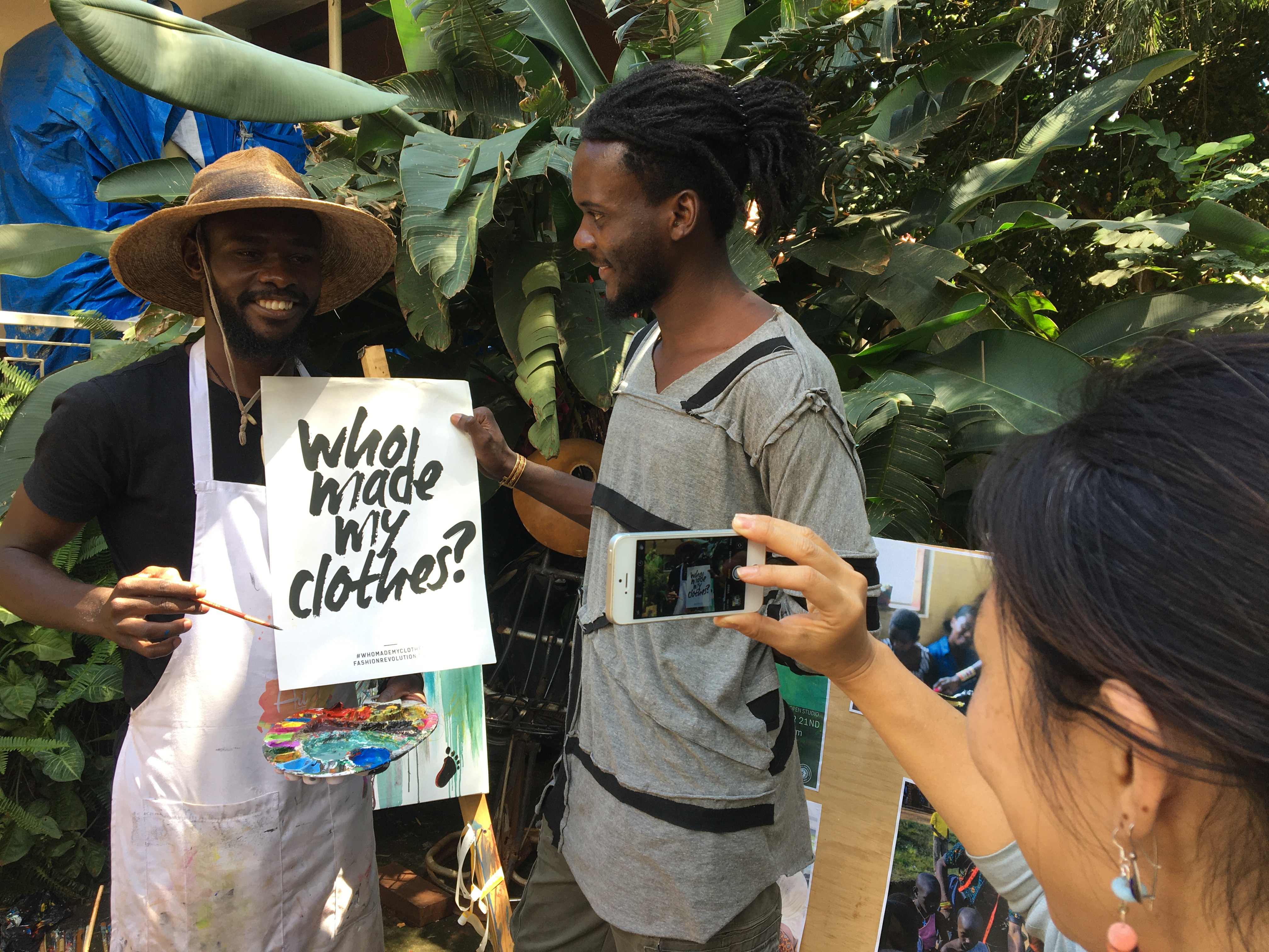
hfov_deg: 61.7
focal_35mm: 29
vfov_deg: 48.2
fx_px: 1063
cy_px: 476
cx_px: 634
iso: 25
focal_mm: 4.15
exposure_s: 1/102
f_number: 2.2
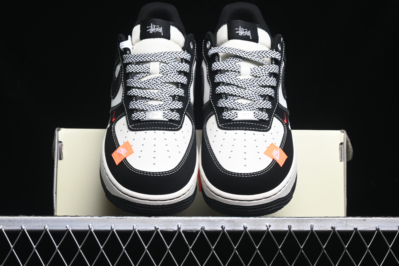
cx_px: 200
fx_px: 831
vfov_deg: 18.2
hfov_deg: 27.0
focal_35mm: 75
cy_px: 133
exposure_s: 1/50
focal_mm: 50
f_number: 6.3
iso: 160
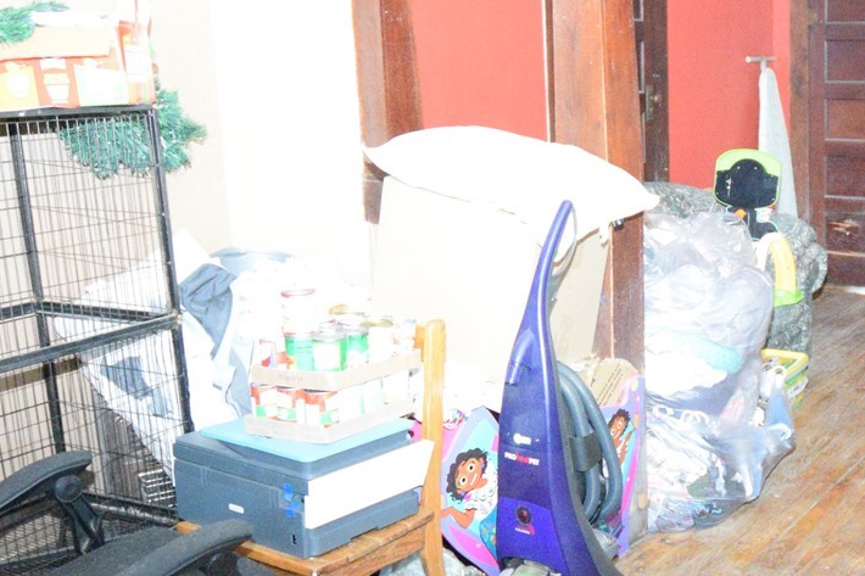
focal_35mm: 43
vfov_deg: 31.2
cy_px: 271
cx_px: 736
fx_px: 1033
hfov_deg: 42.6
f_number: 3.5
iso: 6400
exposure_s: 1/40
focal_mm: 10
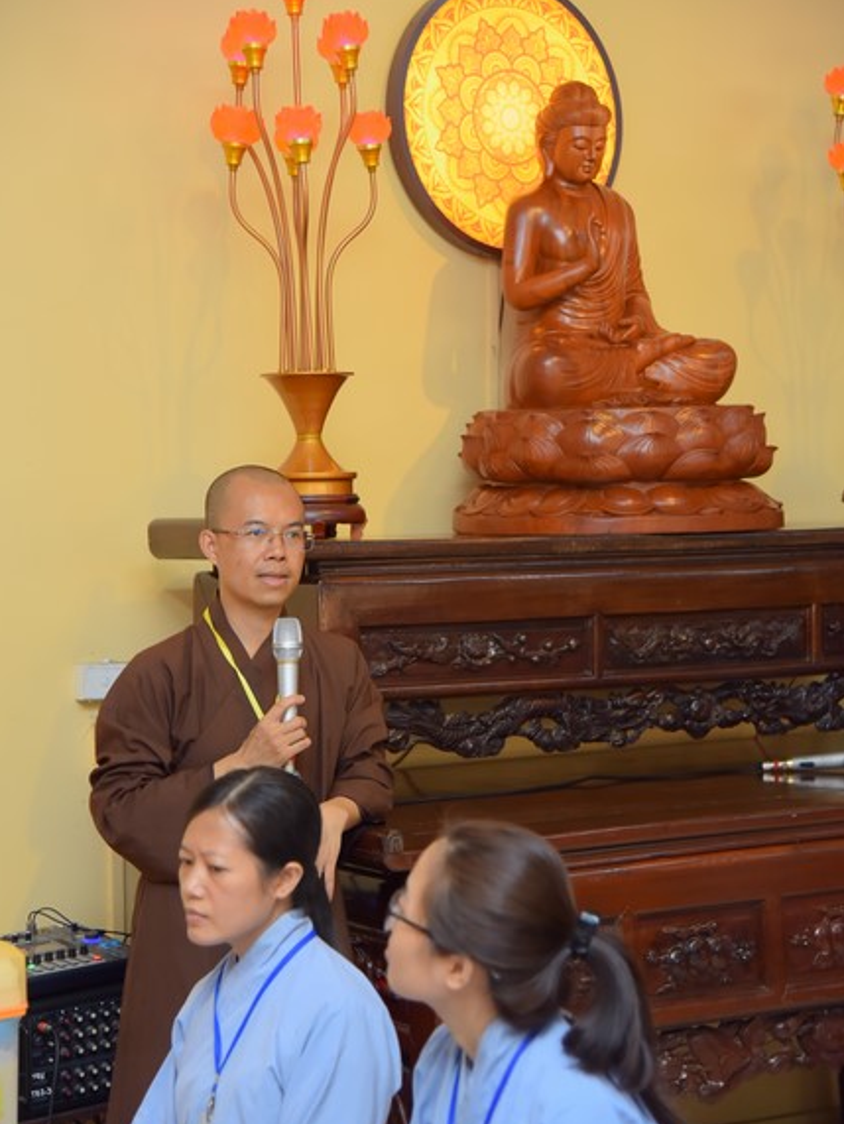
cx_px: 420
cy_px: 563
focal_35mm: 82
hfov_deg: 18.0
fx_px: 2663
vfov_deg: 23.8
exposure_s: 1/125
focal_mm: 75
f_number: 4.5
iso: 800
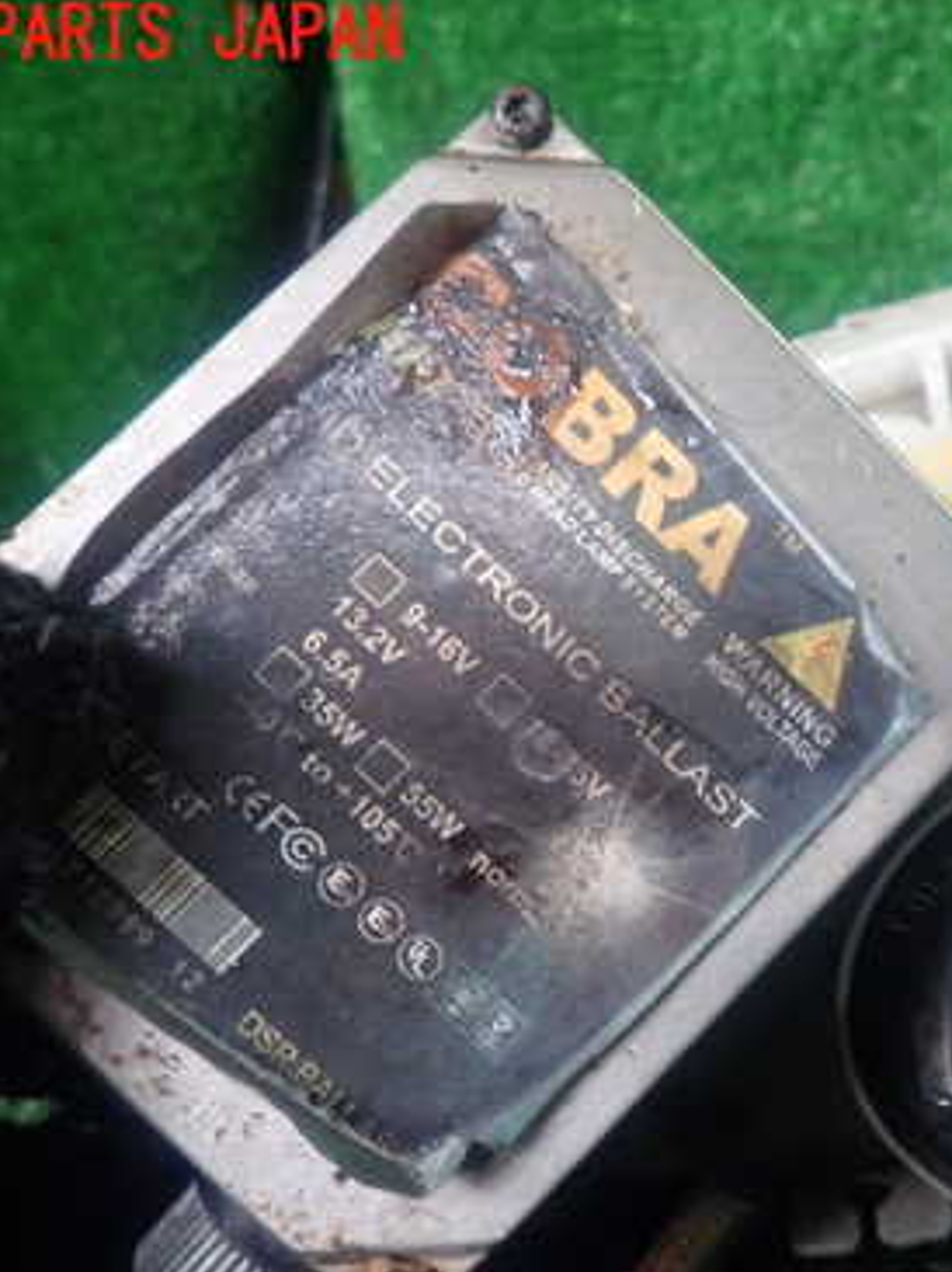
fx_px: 1505
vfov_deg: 45.5
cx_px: 813
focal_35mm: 41
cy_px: 775
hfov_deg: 33.7
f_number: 2
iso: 250
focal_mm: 4.5
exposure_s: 1/30
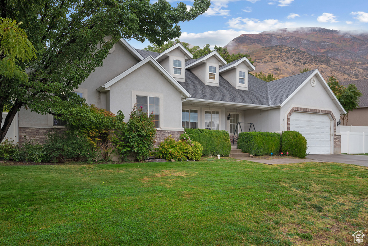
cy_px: 123
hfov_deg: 72.6
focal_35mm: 24
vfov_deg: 52.3
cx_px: 184
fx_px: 251
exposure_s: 1/40
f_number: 8
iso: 800
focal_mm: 24.5
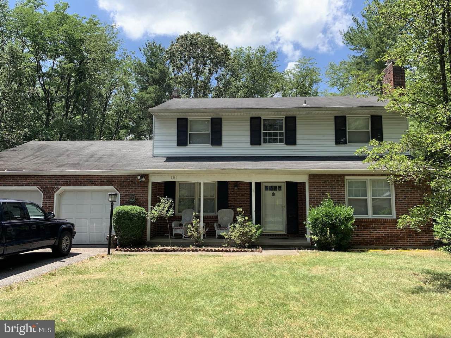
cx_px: 226
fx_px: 339
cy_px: 169
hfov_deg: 67.3
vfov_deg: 53.1
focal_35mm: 26
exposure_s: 1/945
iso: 25
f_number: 1.8
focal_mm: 4.25
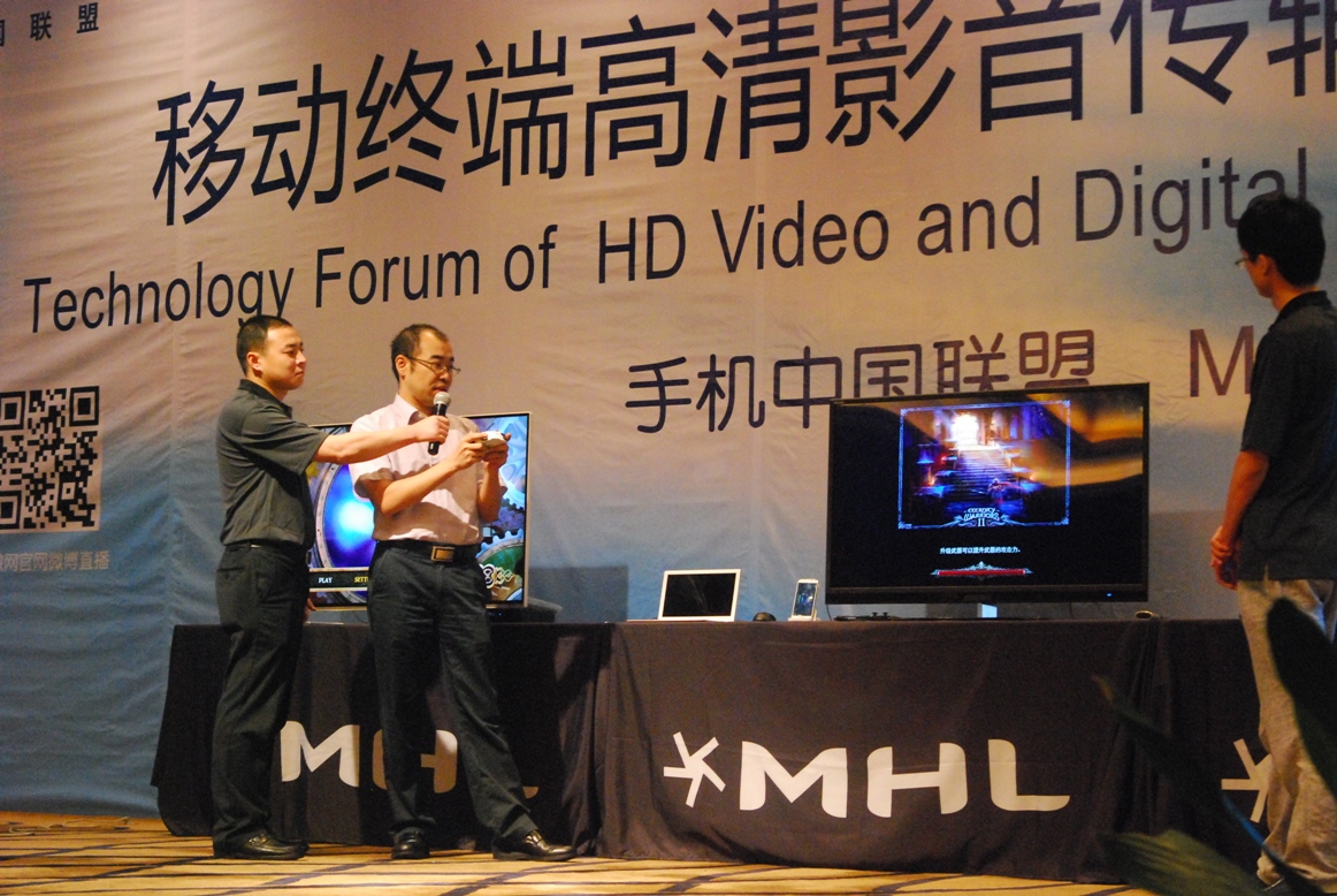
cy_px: 448
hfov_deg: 29.2
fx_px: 2566
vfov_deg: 19.8
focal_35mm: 69
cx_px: 668
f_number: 4.5
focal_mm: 46
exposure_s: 1/80
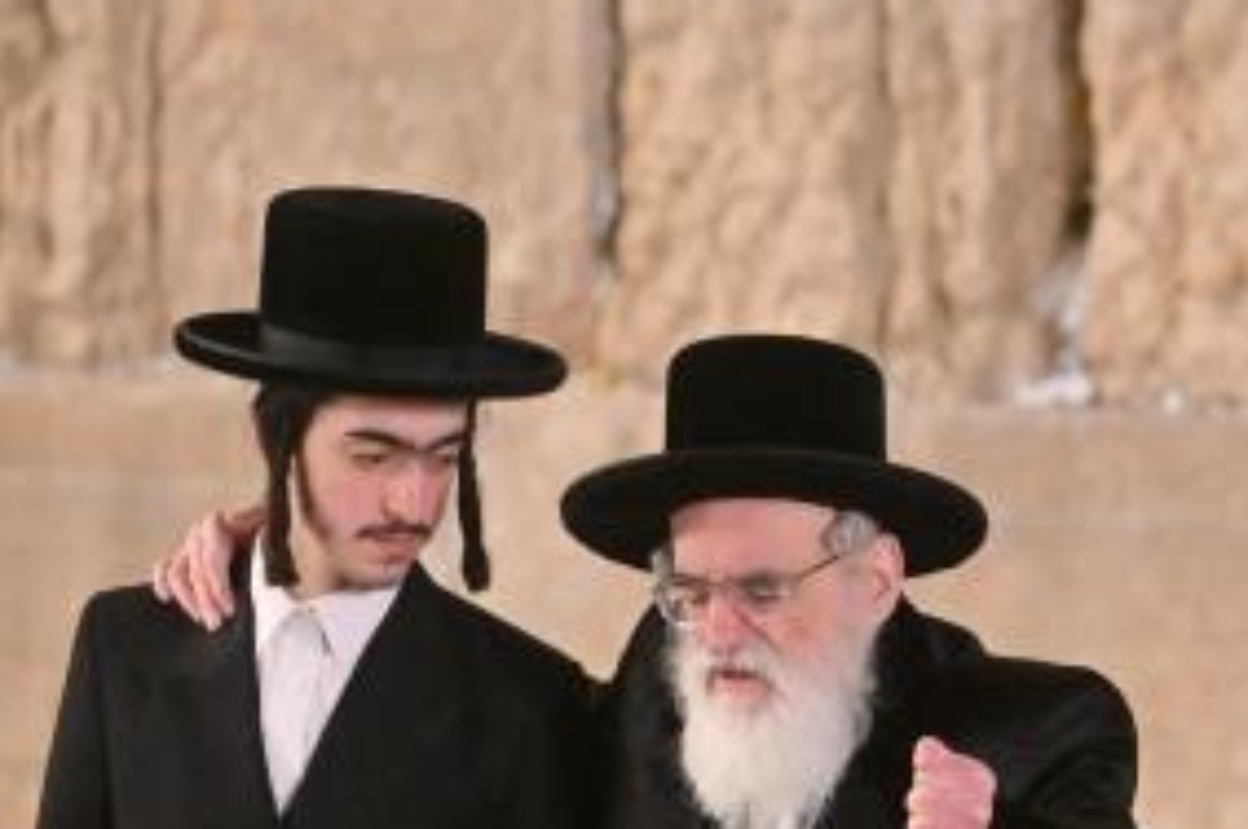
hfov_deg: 4.7
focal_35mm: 442
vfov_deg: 3.1
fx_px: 15305
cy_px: 1391
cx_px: 626
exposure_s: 1/400
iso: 1600
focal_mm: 122
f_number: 2.8
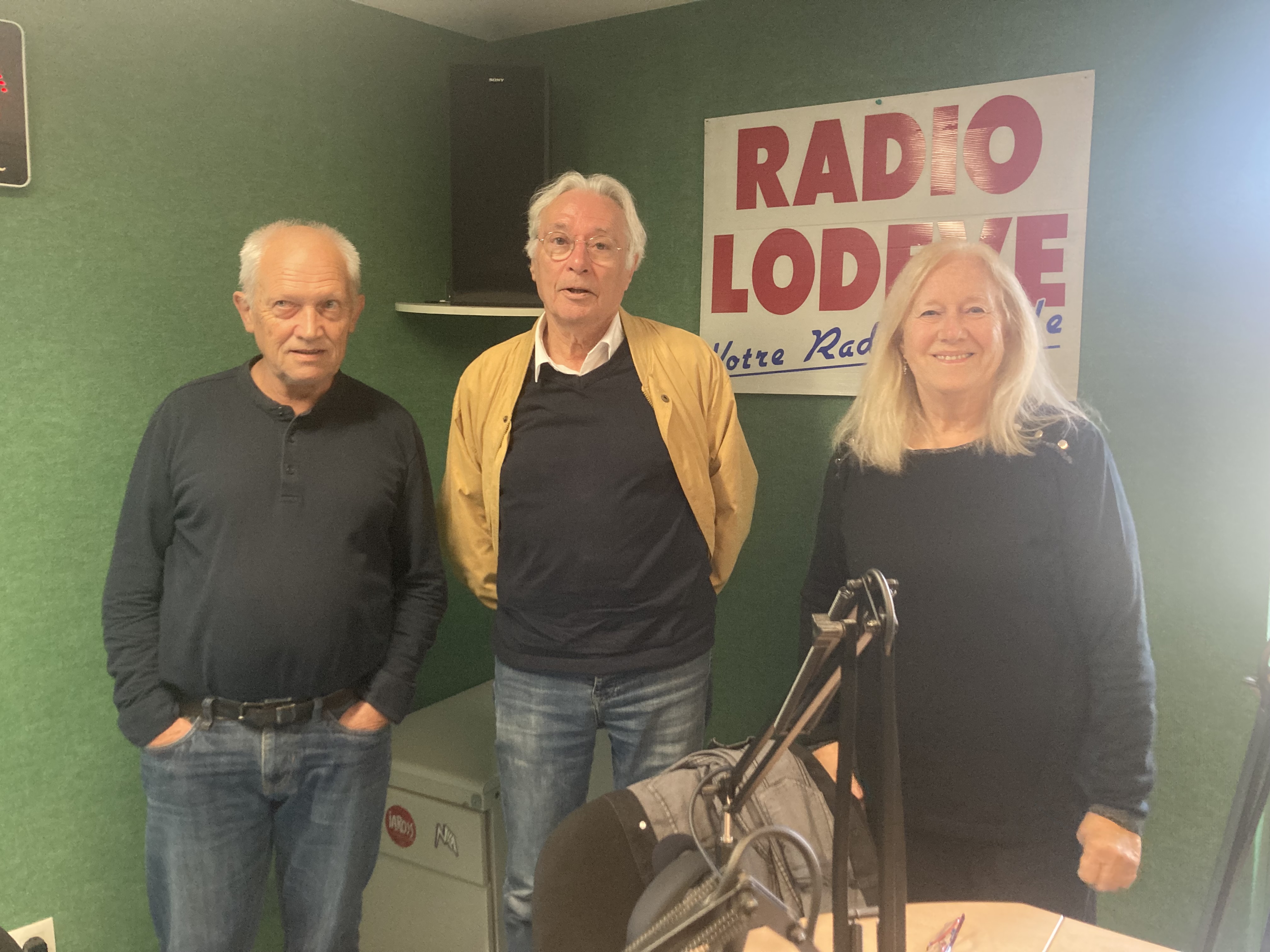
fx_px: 1027
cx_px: 635
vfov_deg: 49.7
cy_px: 476
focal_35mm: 28
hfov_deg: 63.4
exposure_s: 1/50
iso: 320
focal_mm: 3.99
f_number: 1.8
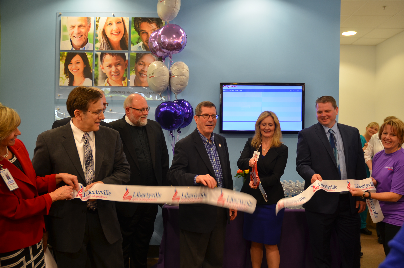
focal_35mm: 36
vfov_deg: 36.7
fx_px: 403
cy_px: 134
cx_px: 202
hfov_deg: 53.2
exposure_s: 1/30
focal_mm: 24
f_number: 3.8
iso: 250
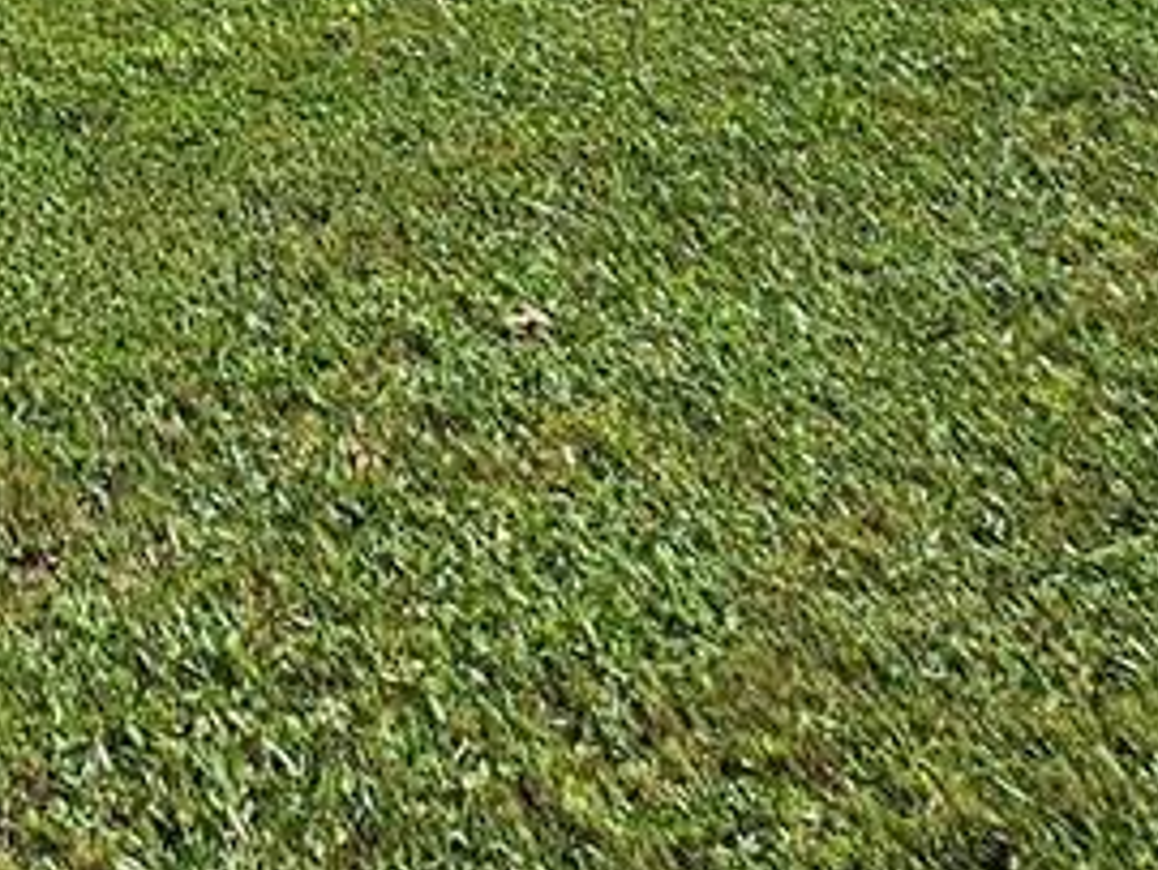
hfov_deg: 20.5
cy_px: -1539
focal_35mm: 77
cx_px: -716
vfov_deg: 12.2
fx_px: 2578
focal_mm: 2.2
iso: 50
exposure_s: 1/4153
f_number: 2.2
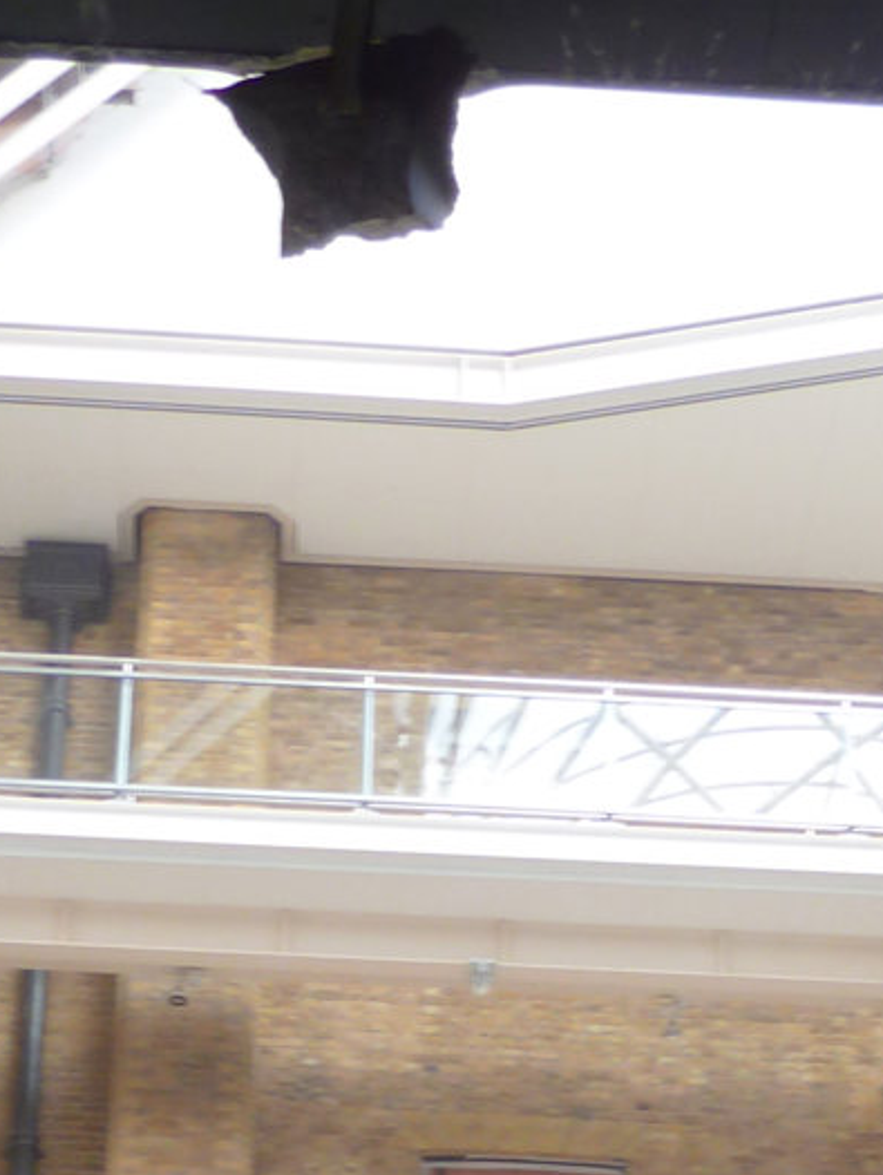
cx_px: 393
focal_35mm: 95
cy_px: 1644
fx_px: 3228
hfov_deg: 15.6
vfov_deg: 18.7
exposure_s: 1/6
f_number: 3.3
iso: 80
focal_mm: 4.1
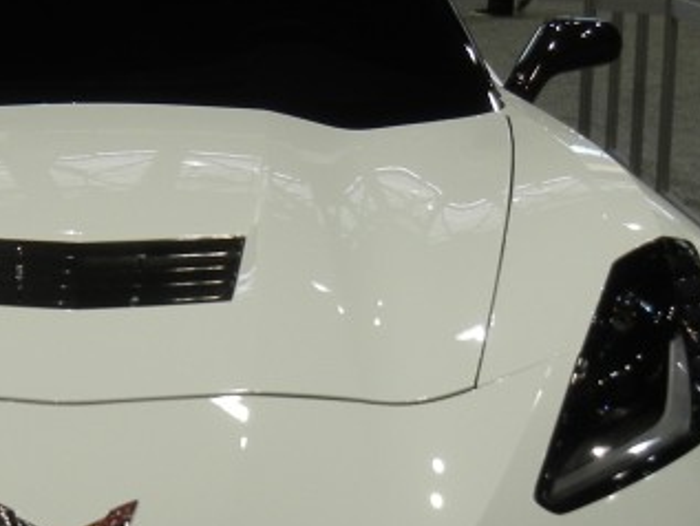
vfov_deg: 15.3
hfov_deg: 19.9
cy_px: 270
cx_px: 88
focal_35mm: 97
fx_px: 1962
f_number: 3.5
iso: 171
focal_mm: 5.4
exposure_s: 1/53
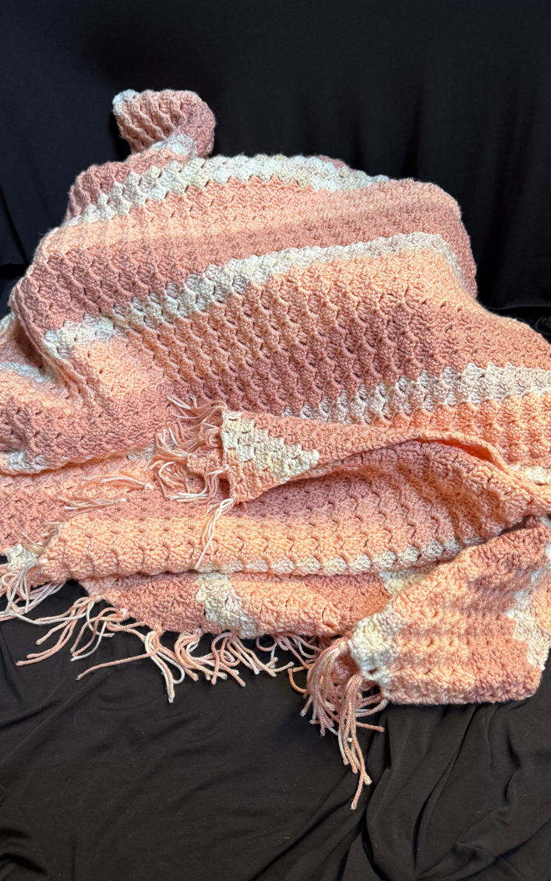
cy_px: 445
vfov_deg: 68.4
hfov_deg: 46.0
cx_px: 275
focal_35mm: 27
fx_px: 649
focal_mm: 6.76
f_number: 1.78
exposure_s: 1/68
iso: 200
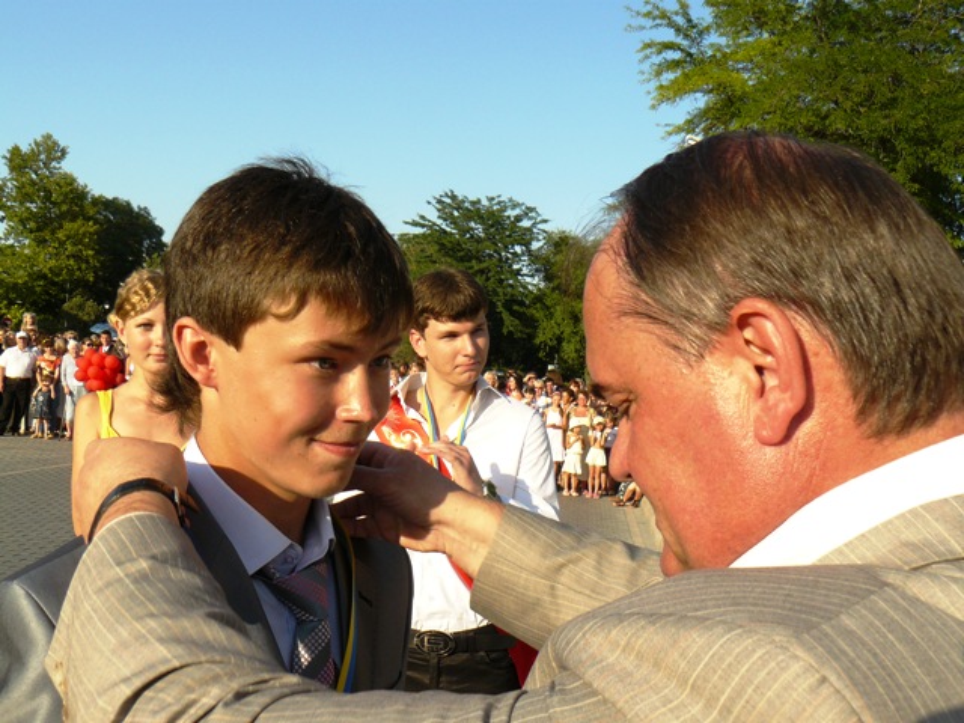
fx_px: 1003
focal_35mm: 36
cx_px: 482
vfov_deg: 39.7
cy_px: 362
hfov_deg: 51.4
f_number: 5.6
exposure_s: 1/320
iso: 100
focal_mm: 6
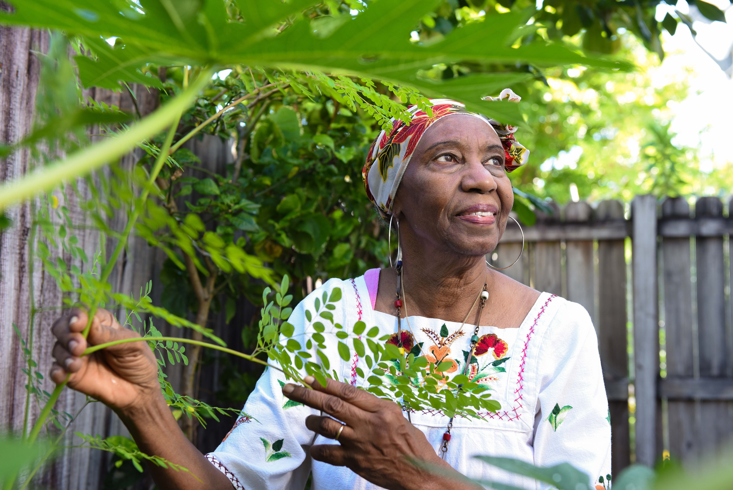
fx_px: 1018
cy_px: 245
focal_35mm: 50
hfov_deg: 39.6
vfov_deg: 27.0
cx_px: 366
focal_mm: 50
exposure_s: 1/250
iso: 800
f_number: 4.5
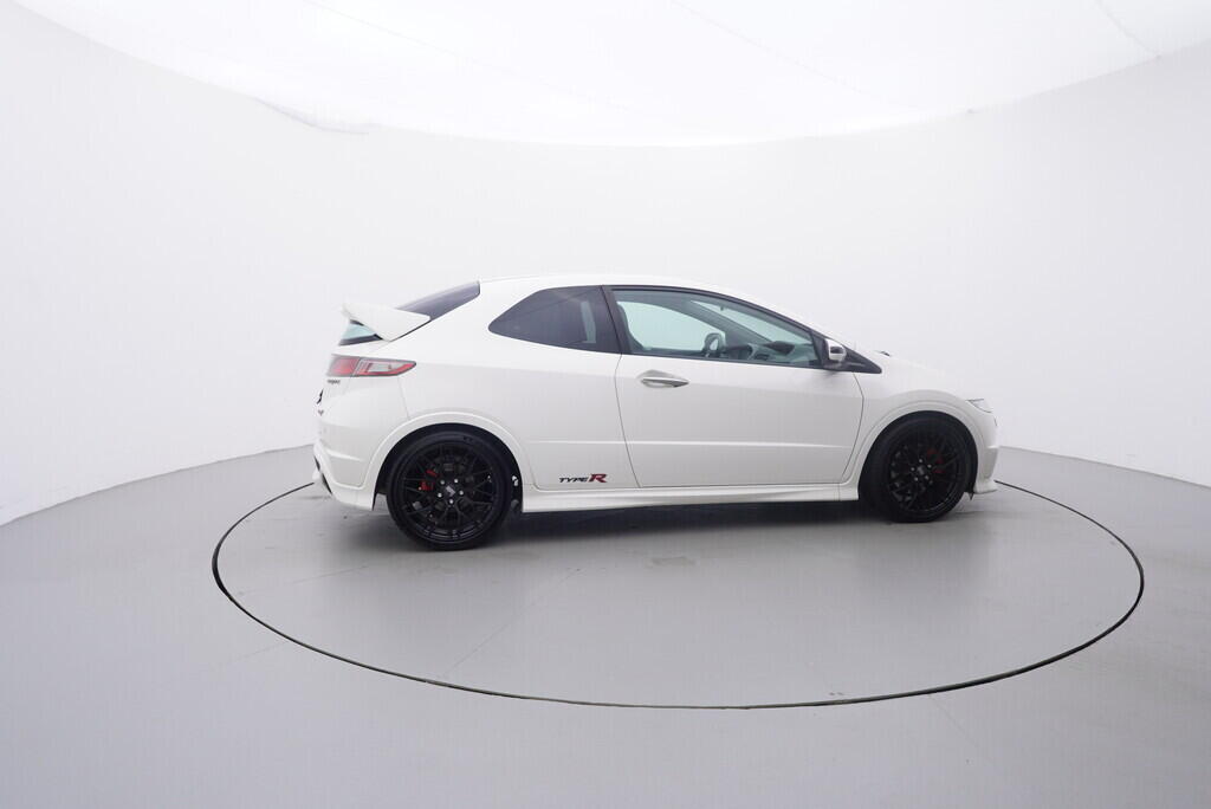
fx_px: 757
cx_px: 606
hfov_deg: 77.3
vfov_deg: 56.2
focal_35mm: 22
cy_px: 404
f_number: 5
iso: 200
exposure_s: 1/80
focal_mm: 15
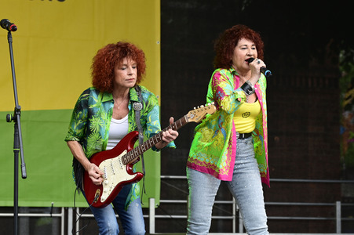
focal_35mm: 116
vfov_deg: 11.8
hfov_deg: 17.7
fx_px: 1140
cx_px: 177
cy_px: 118
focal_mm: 116
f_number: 5
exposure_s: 1/250
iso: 320
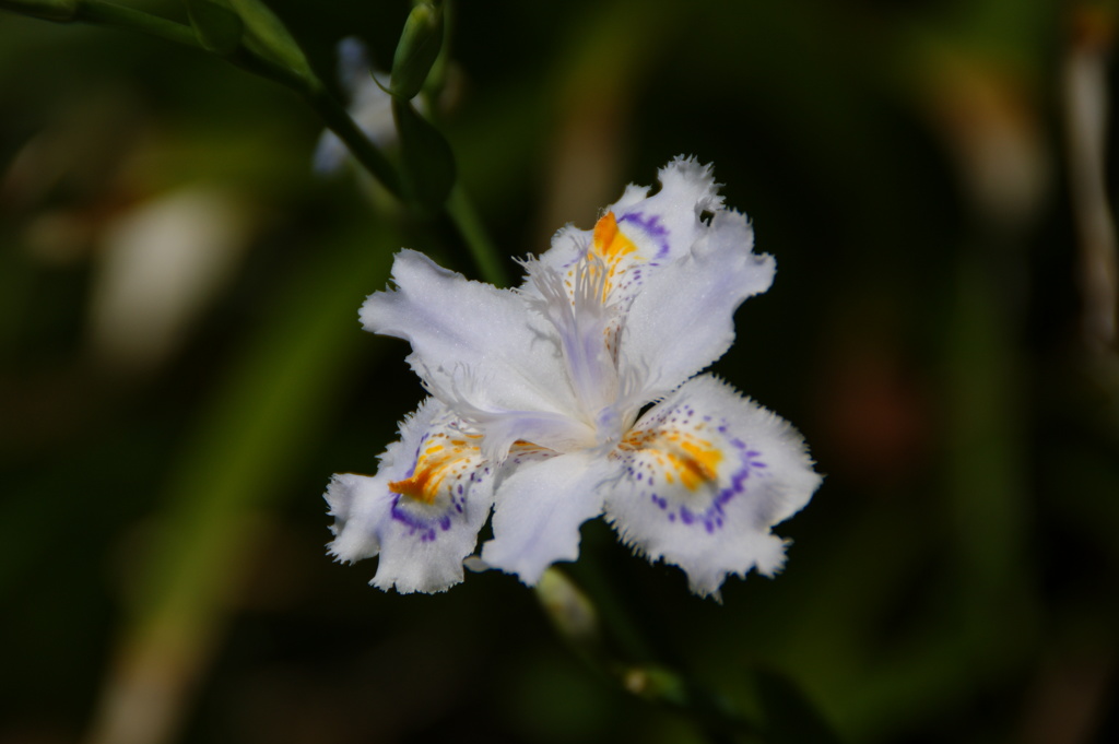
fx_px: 9317
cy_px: 372
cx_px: 560
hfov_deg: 6.9
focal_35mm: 300
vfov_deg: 4.6
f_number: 6.3
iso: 100
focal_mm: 200
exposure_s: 1/800
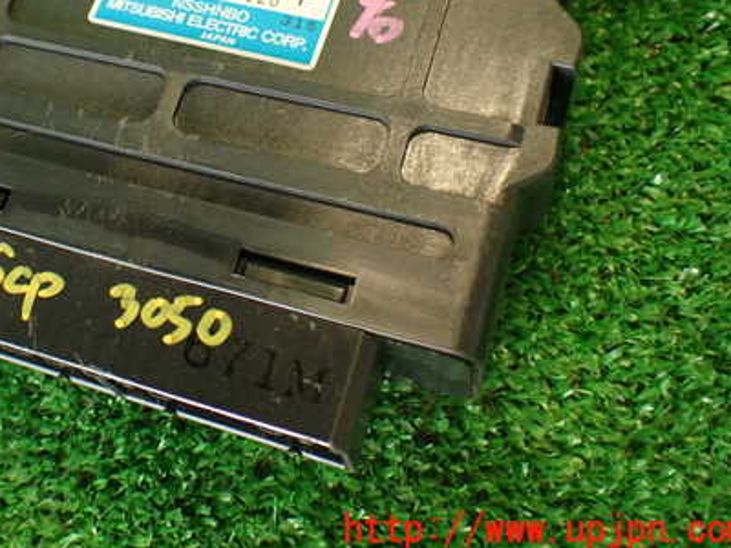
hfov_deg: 38.9
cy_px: 142
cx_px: 208
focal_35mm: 48
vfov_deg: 29.8
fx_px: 1014
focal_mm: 5.79
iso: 200
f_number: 2.4
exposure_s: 1/40
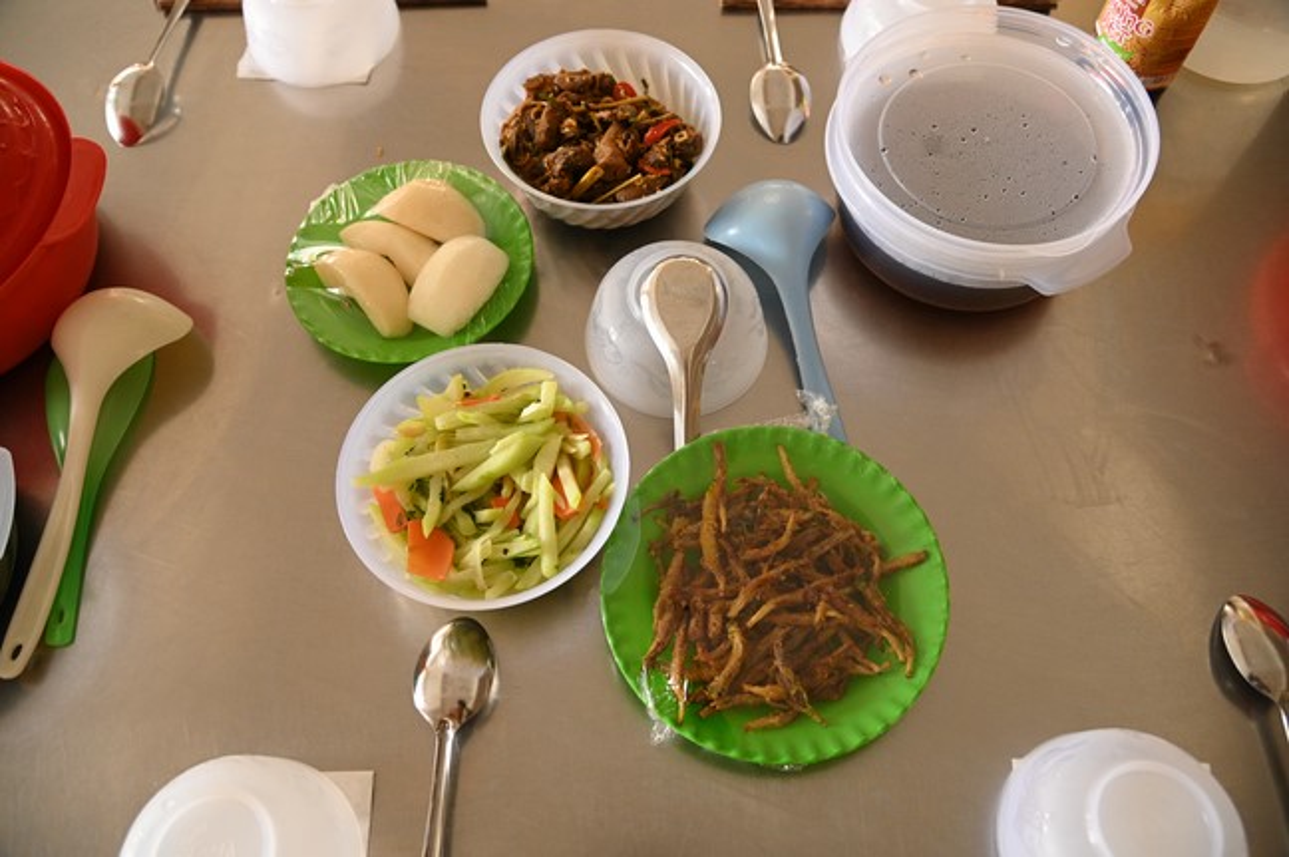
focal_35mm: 30
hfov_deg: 62.0
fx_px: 1073
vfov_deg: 43.5
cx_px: 644
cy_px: 428
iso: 3200
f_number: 4
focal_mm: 30
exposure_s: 1/160
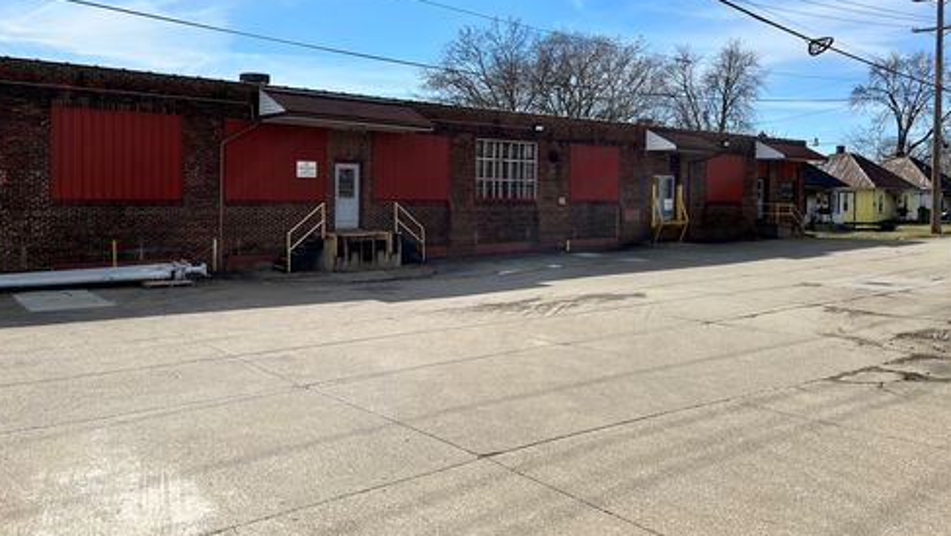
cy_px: 200
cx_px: 466
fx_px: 732
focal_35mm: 29
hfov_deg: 66.0
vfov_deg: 39.9
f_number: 1.6
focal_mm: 5.1
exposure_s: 1/5556
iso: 50
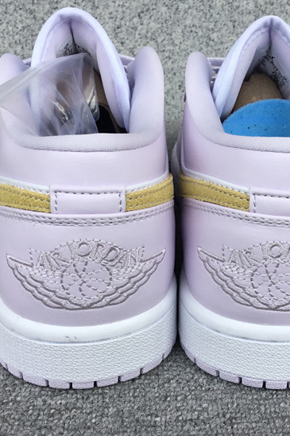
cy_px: 194
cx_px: 197
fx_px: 641
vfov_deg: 37.5
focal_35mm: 53
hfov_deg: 25.3
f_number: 2.4
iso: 25
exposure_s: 1/344
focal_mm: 3.3
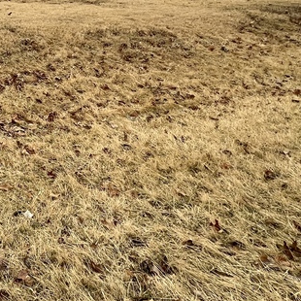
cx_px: -90
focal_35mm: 40
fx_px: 394
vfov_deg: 38.7
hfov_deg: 31.9
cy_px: 26
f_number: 1.8
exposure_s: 1/99
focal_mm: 1.57
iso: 64
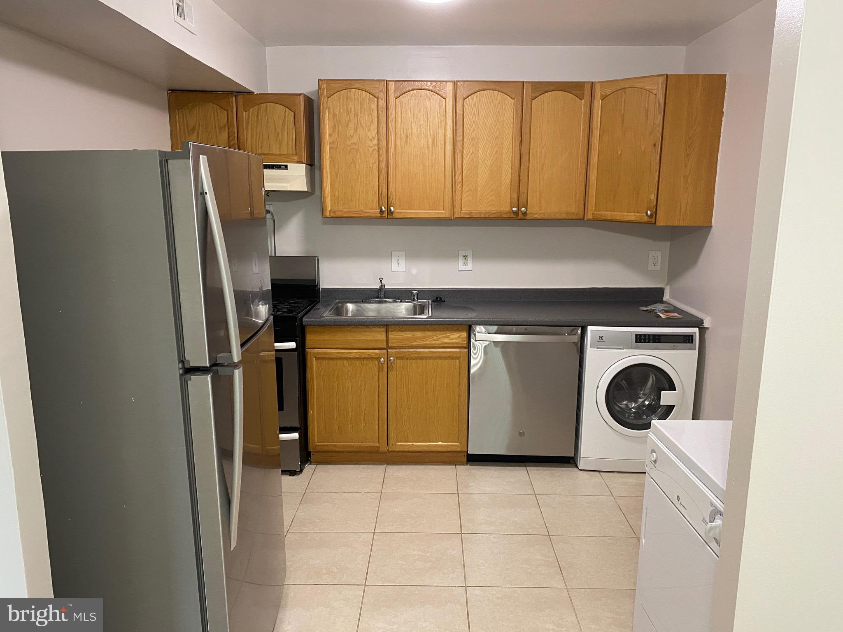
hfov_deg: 67.3
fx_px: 633
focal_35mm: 26
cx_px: 422
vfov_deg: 53.1
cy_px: 316
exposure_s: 1/60
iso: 200
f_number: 1.8
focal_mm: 4.25
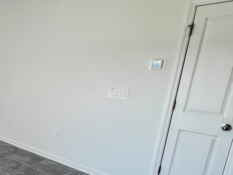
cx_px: -15
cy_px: 121
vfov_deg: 45.9
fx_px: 202
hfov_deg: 46.6
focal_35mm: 30
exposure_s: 1/120
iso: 40
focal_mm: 1.57
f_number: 1.8
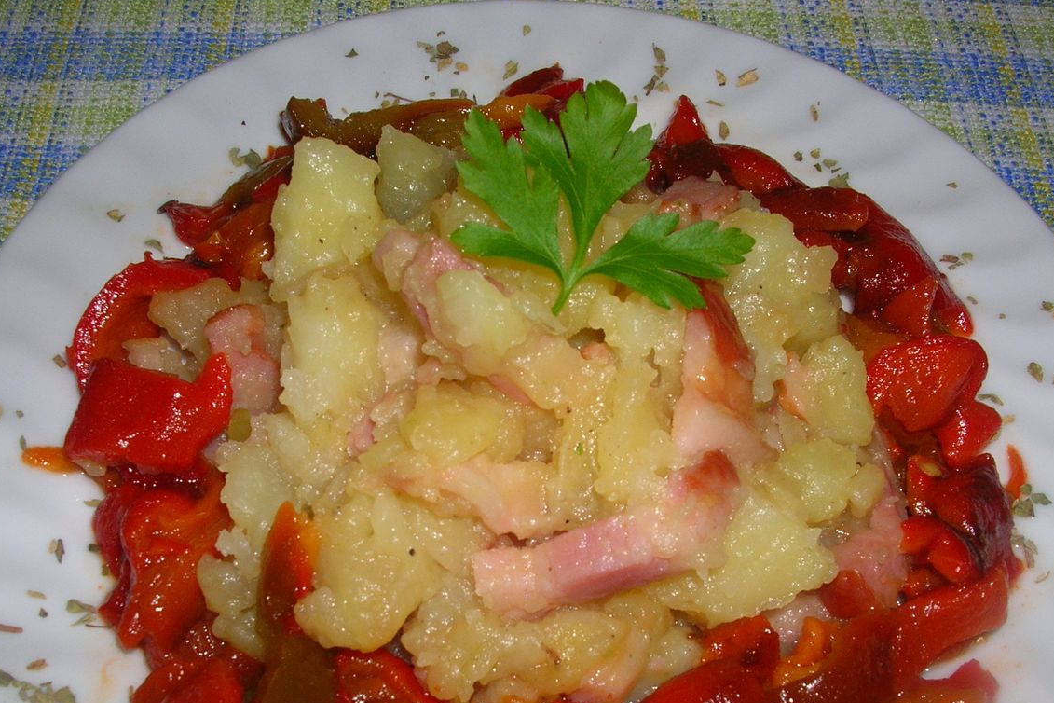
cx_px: 512
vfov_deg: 29.1
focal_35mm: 46
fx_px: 1347
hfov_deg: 42.7
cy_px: 462
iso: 50
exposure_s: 1/60.1
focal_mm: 5.8
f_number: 5.6
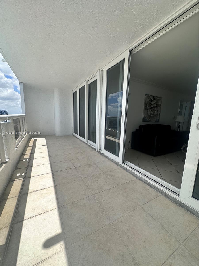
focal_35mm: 14
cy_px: 133
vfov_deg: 102.1
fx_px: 107
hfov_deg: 85.7
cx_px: 100
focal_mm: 2.22
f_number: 2.2
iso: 50
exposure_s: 1/1171
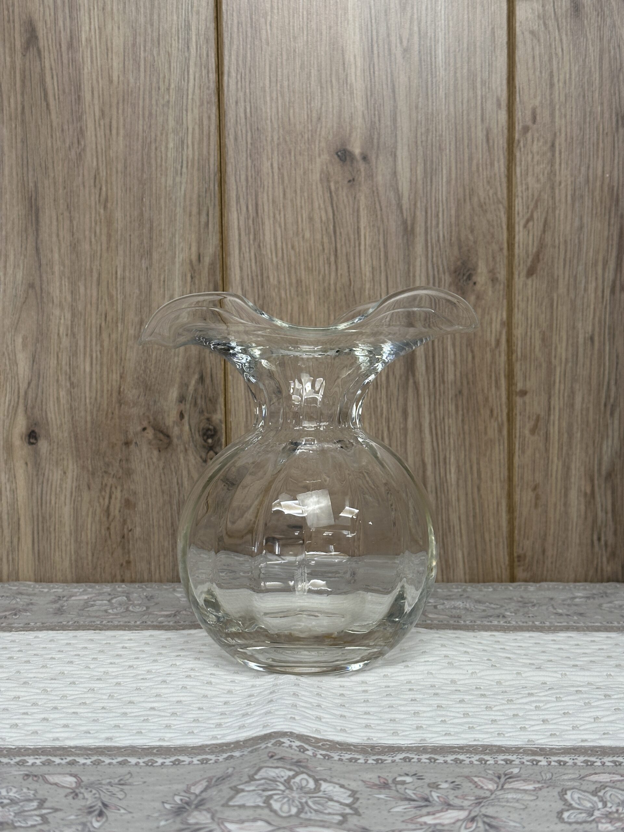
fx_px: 1154
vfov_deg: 39.7
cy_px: 416
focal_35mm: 48
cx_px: 312
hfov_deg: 30.3
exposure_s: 1/100
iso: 80
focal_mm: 6.86
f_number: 1.78
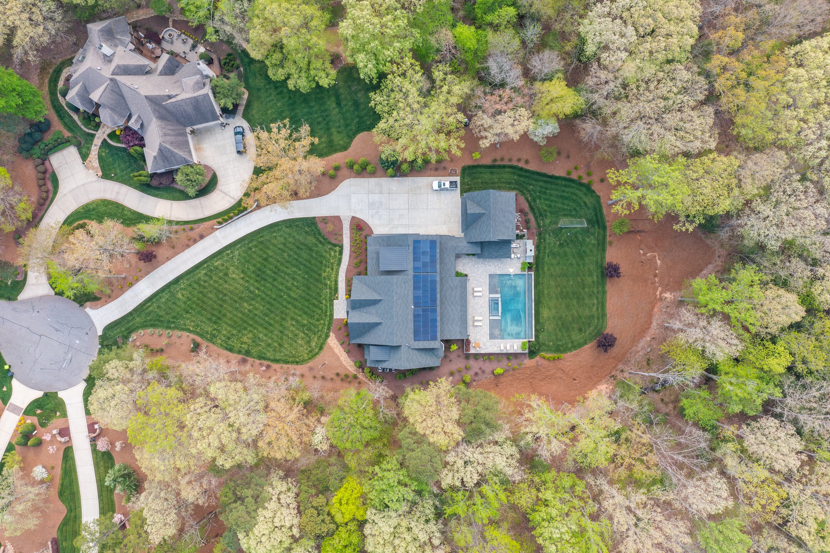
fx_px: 645
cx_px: 415
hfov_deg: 65.5
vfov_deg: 46.4
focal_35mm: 28
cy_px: 276
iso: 100
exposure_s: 1/240
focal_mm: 10.26
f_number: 5
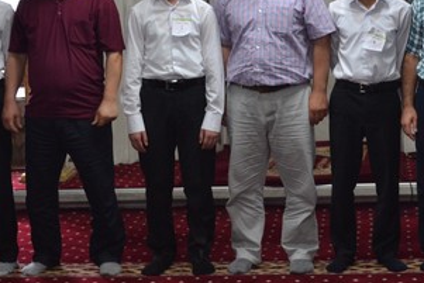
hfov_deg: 19.0
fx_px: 1261
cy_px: 49
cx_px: 313
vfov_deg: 12.7
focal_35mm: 107
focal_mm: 32
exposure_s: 1/15
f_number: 4.8
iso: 560
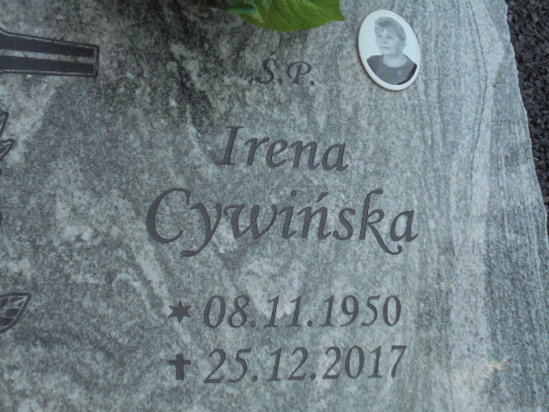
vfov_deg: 37.7
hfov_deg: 49.0
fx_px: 603
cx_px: 274
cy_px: 206
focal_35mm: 38
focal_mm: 6.9
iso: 100
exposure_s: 1/250
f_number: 4.2
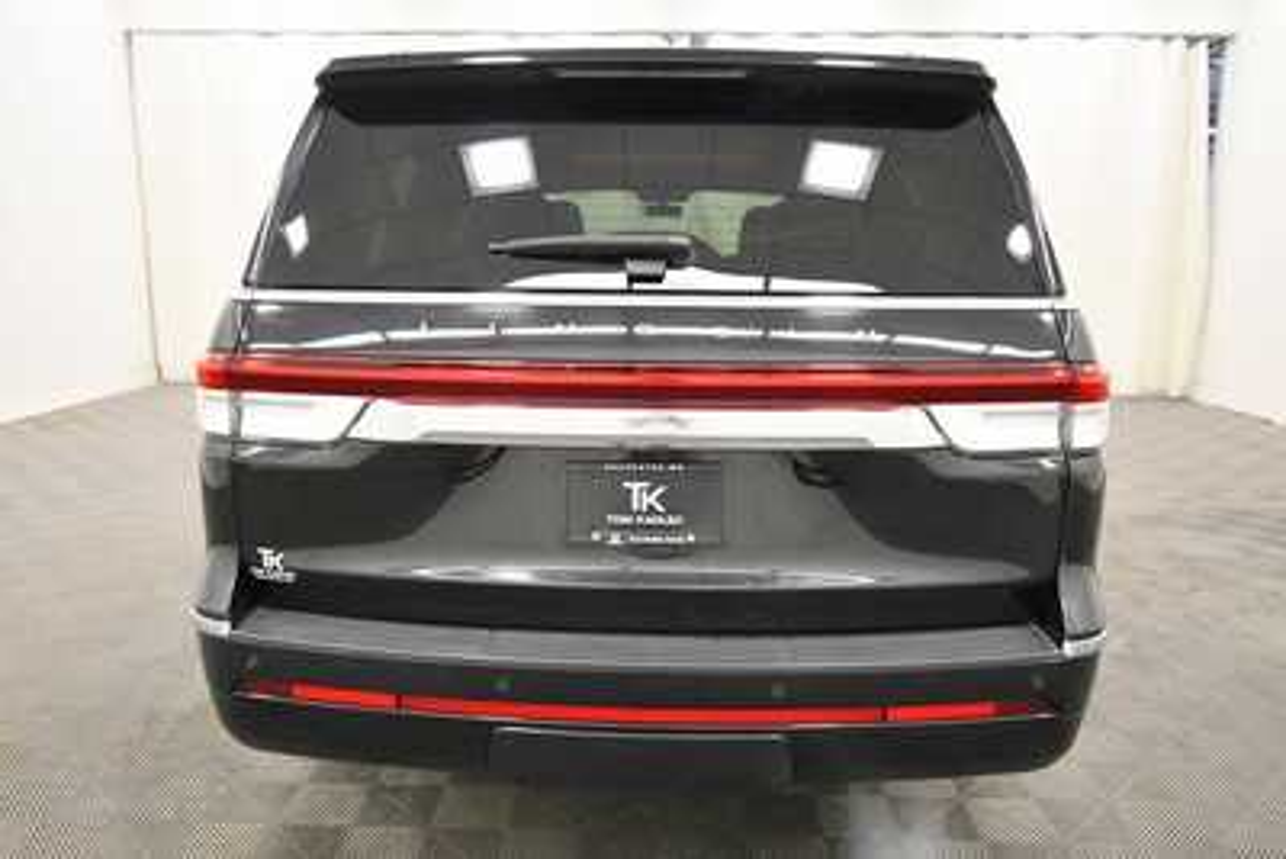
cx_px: 643
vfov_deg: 48.0
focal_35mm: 27
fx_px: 965
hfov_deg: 67.4
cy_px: 430
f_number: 5.6
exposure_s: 1/125
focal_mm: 18
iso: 1800
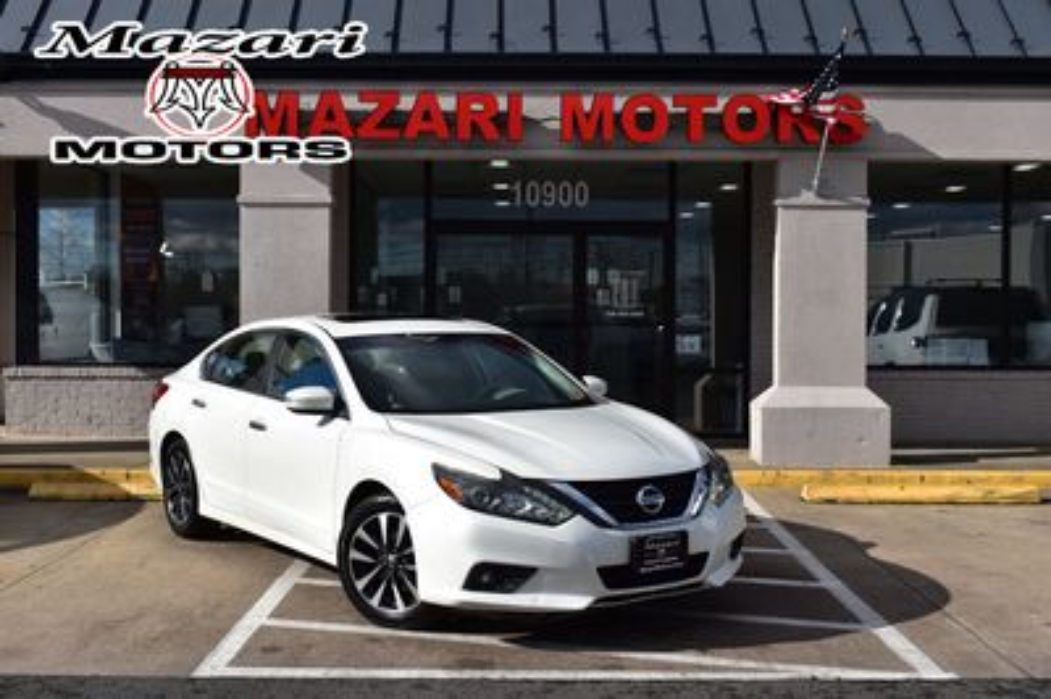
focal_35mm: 45
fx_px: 1313
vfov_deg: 29.8
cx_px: 526
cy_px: 350
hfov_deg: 43.6
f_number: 11
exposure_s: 1/500
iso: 200
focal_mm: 30
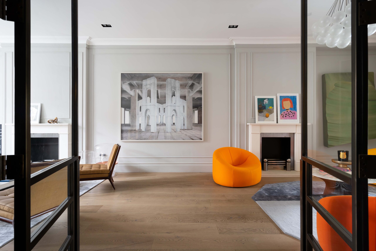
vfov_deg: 70.4
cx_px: 188
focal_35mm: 17
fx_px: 178
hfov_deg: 93.3
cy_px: 126
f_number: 8
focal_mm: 17
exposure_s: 10
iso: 200
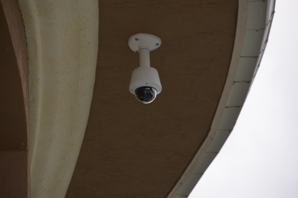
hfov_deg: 6.9
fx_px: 2478
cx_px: 149
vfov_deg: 4.6
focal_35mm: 300
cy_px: 99
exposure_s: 1/250
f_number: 6.3
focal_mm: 200
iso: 100
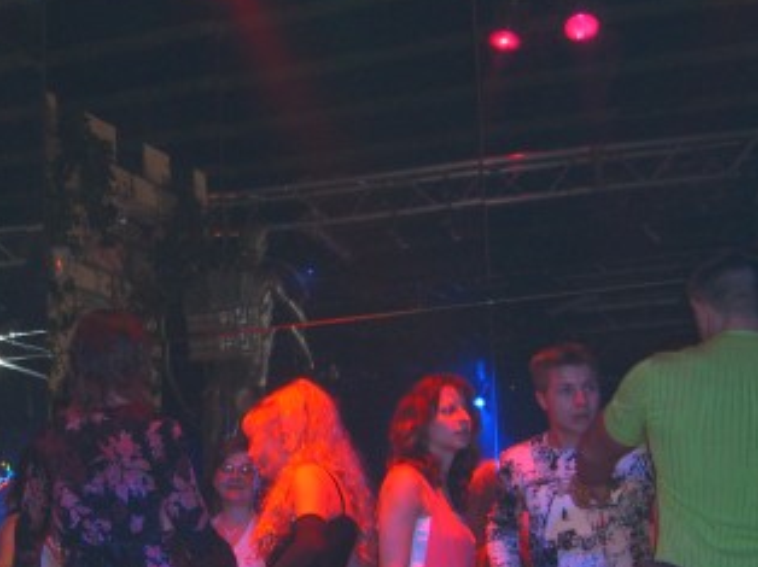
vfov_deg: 16.6
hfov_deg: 22.0
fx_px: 1925
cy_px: 470
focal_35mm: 88
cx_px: 171
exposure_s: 1/60
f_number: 3.1
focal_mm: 9.5
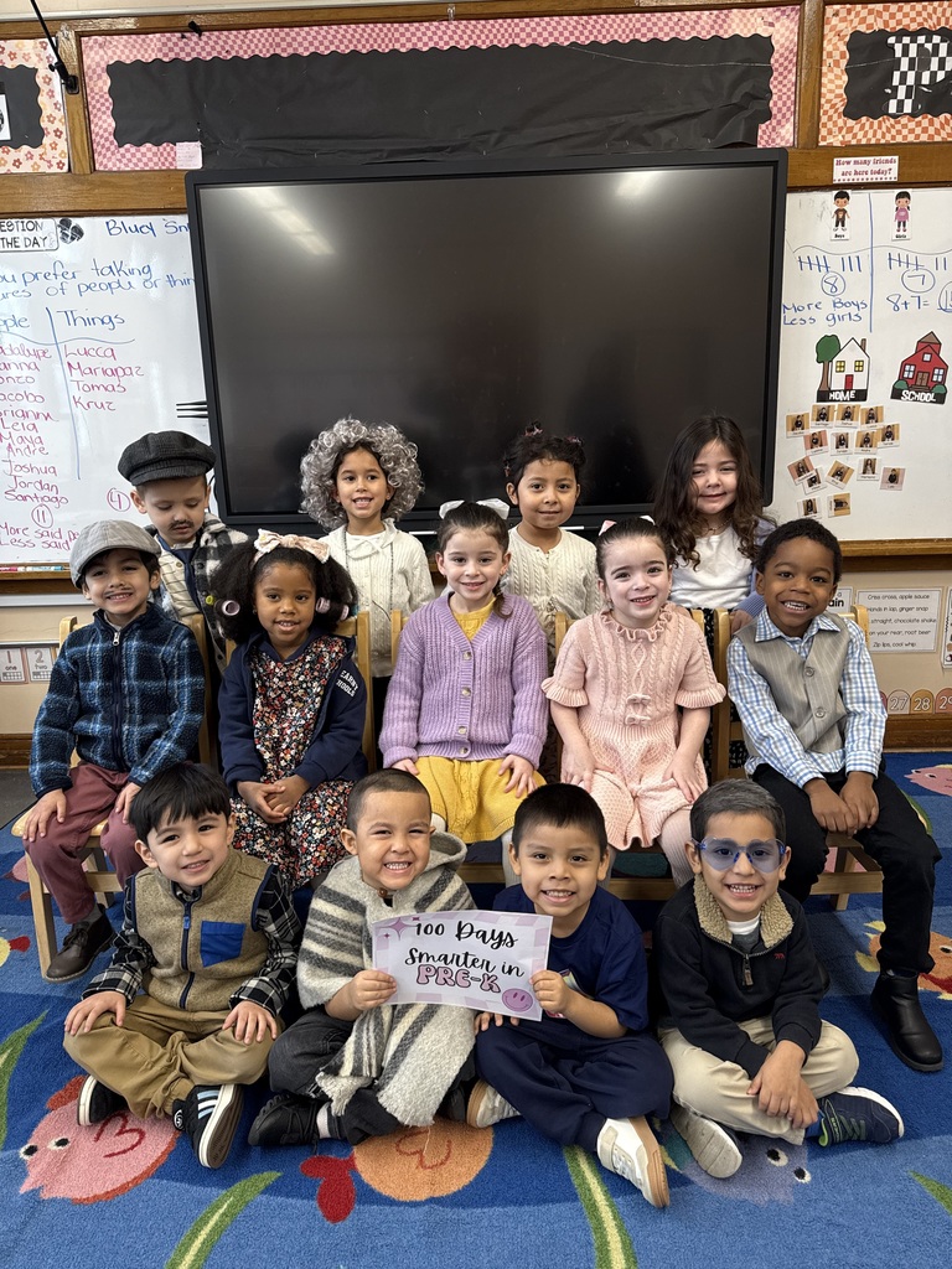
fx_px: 880
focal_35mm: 24
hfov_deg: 56.8
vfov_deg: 71.6
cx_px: 476
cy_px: 634
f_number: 1.78
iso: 160
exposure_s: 1/60
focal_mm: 6.76
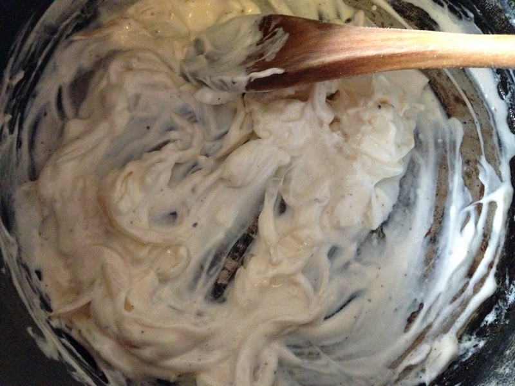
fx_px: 491
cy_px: 193
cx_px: 258
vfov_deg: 42.9
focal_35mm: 33
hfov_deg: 55.4
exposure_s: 1/15
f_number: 2.4
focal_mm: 4.12
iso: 800
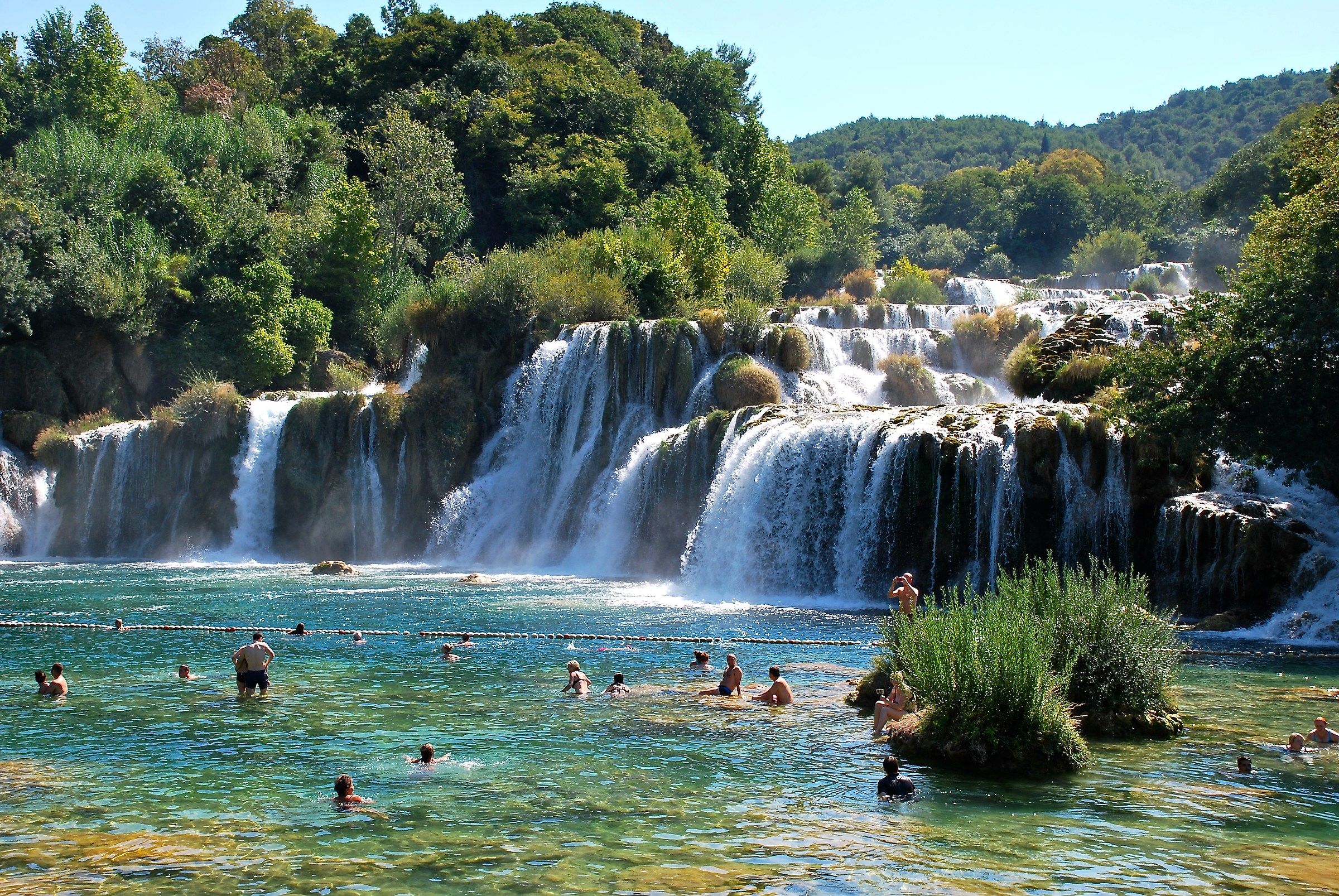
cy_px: 448
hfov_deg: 41.1
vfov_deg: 28.1
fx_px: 1787
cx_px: 670
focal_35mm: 48
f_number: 7.1
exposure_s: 1/200
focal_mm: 32
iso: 100
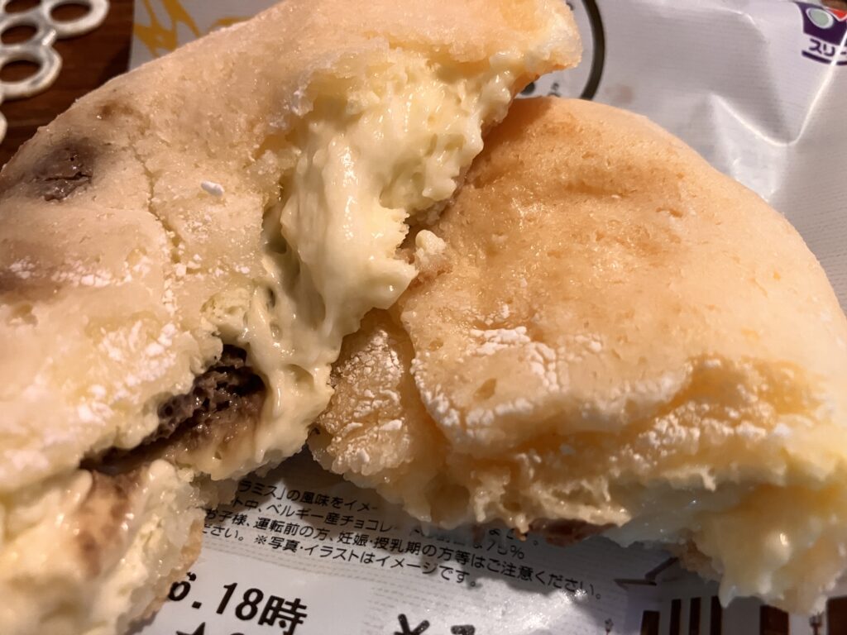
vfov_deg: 49.7
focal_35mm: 28
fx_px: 685
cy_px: 318
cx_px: 424
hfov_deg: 63.4
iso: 320
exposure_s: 1/54
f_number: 1.8
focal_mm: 3.99
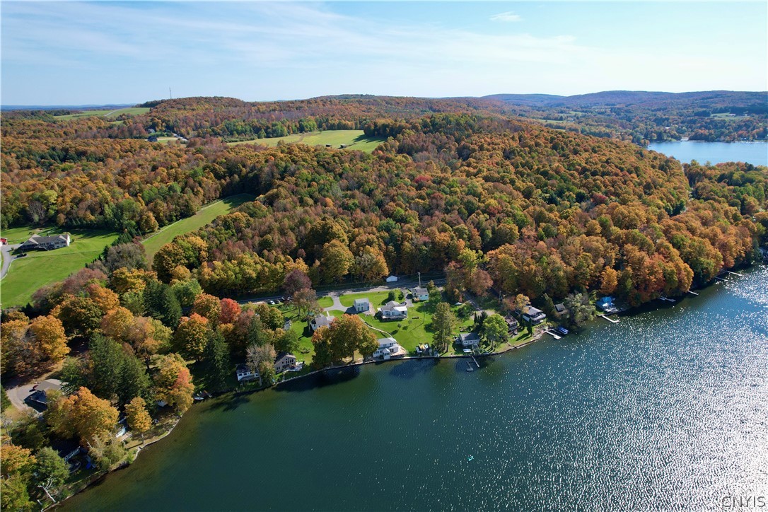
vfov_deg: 57.2
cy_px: 256
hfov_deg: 78.6
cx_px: 384
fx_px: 469
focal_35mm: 22
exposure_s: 1/1600
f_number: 2.8
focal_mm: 8.38
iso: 100
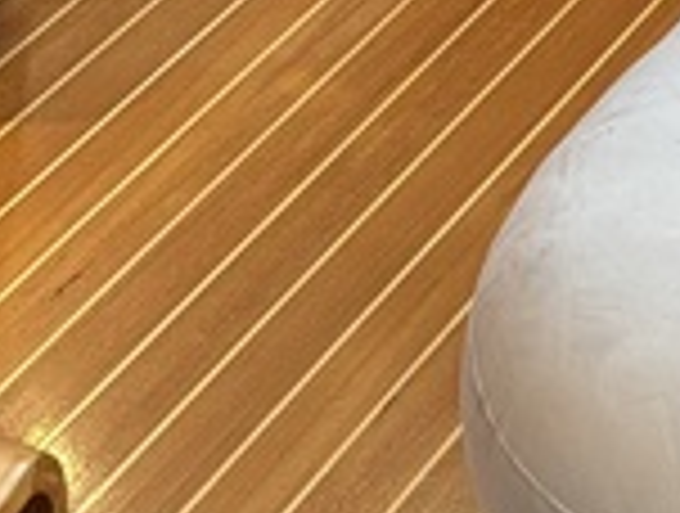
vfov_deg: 7.0
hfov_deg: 9.5
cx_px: -63
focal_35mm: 206
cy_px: -536
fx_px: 4056
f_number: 1.6
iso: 320
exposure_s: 1/54
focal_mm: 5.96
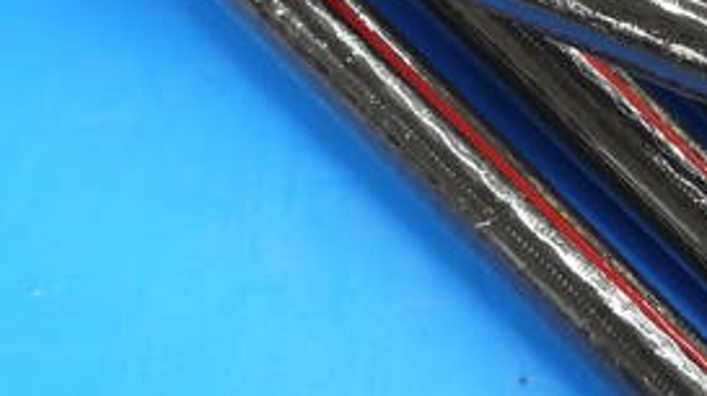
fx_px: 1723
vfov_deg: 12.8
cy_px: -78
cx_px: 536
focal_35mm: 92
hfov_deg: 22.9
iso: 250
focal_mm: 18
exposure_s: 1/60
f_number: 4
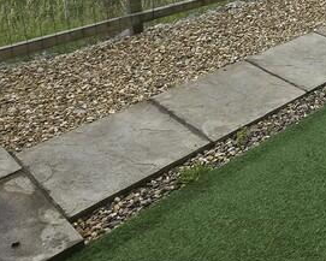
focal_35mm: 48
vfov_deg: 28.0
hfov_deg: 31.7
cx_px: 401
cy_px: -41
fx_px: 463
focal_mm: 1.7
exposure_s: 1/341
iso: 25
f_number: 2.2
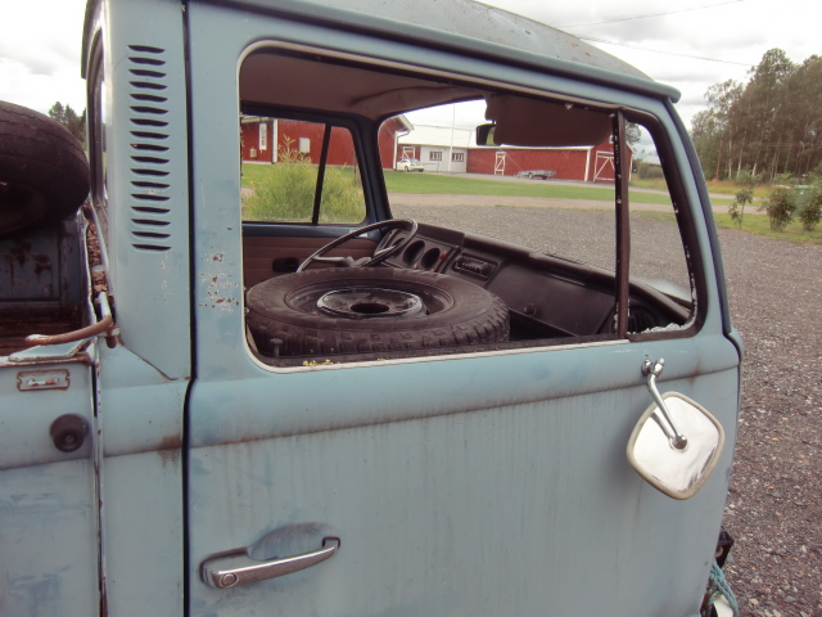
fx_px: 570
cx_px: 411
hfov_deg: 71.6
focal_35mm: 24
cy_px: 308
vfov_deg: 56.8
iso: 64
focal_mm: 4.3
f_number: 3.2
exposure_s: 1/400
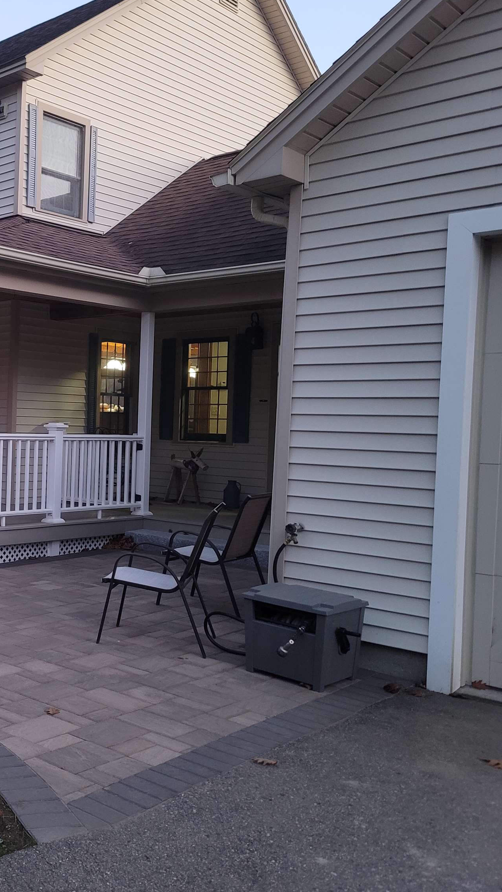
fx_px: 875
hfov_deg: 28.1
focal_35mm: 37
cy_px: 444
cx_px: -96
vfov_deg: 54.0
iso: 500
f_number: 1.8
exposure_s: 1/40
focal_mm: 7
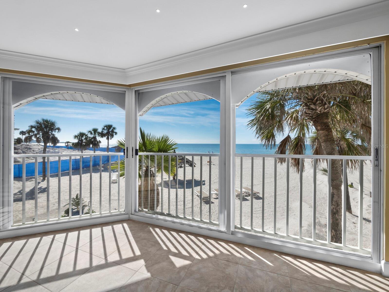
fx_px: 157
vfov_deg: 85.7
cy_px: 146
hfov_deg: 102.0
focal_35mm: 14
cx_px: 194
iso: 400
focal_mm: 7
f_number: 11
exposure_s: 1/125
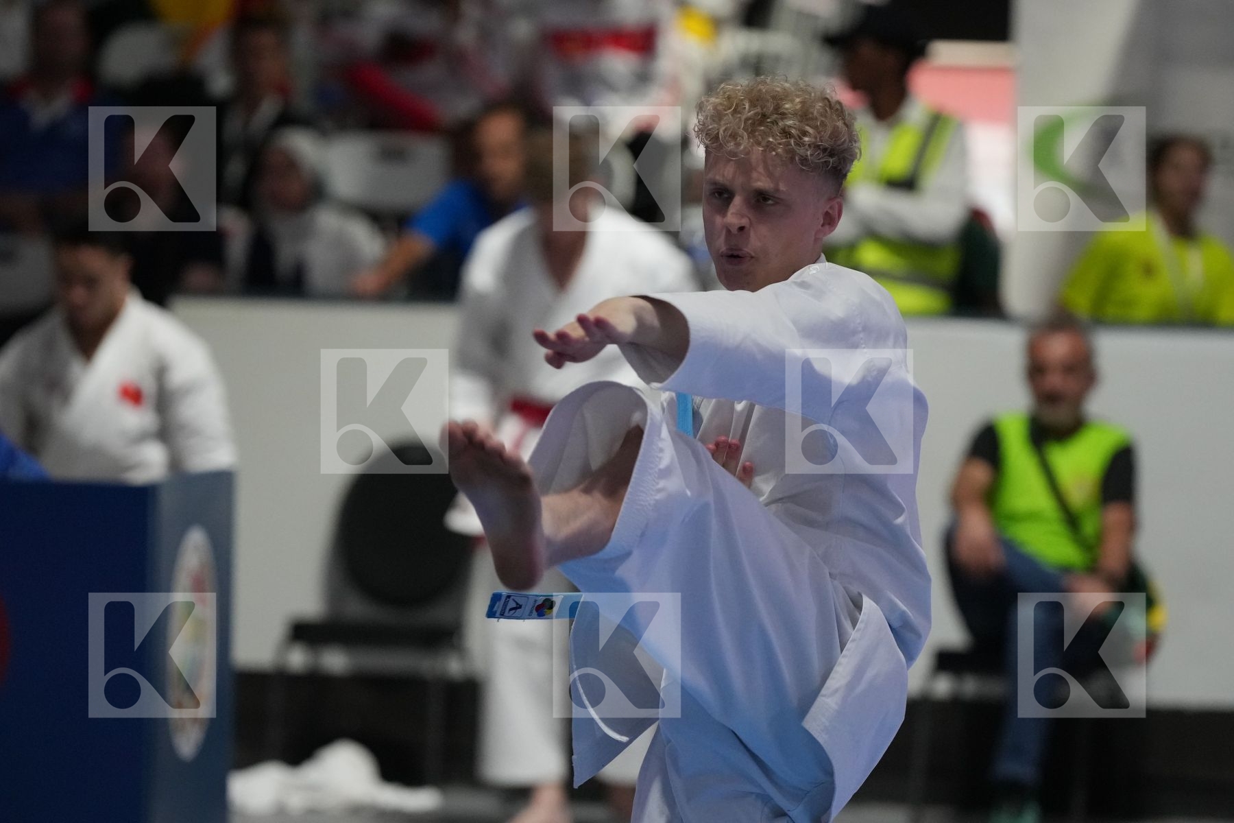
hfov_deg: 8.7
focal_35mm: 237
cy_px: 412
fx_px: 8123
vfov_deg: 5.8
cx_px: 617
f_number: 2.8
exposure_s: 1/500
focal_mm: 158
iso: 3200
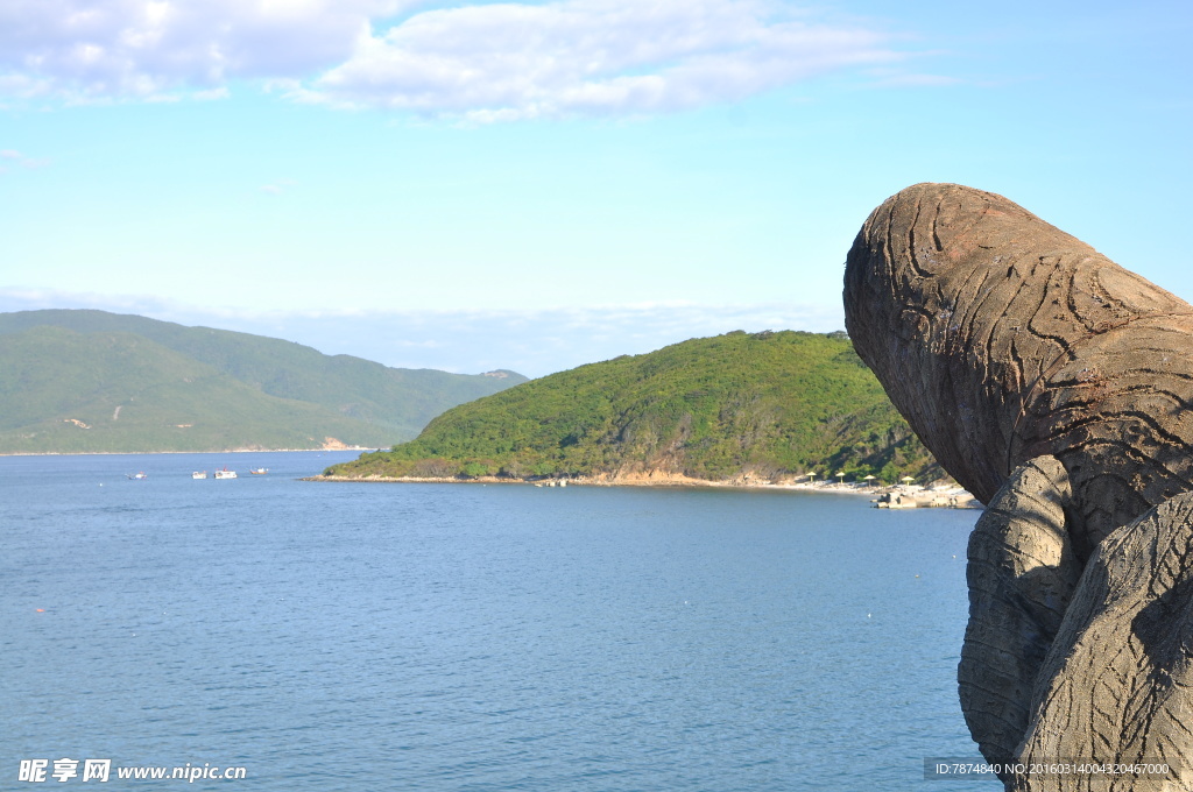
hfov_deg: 37.9
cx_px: 596
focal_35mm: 52
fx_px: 1738
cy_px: 396
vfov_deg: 25.7
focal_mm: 35
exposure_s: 1/160
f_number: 6.3
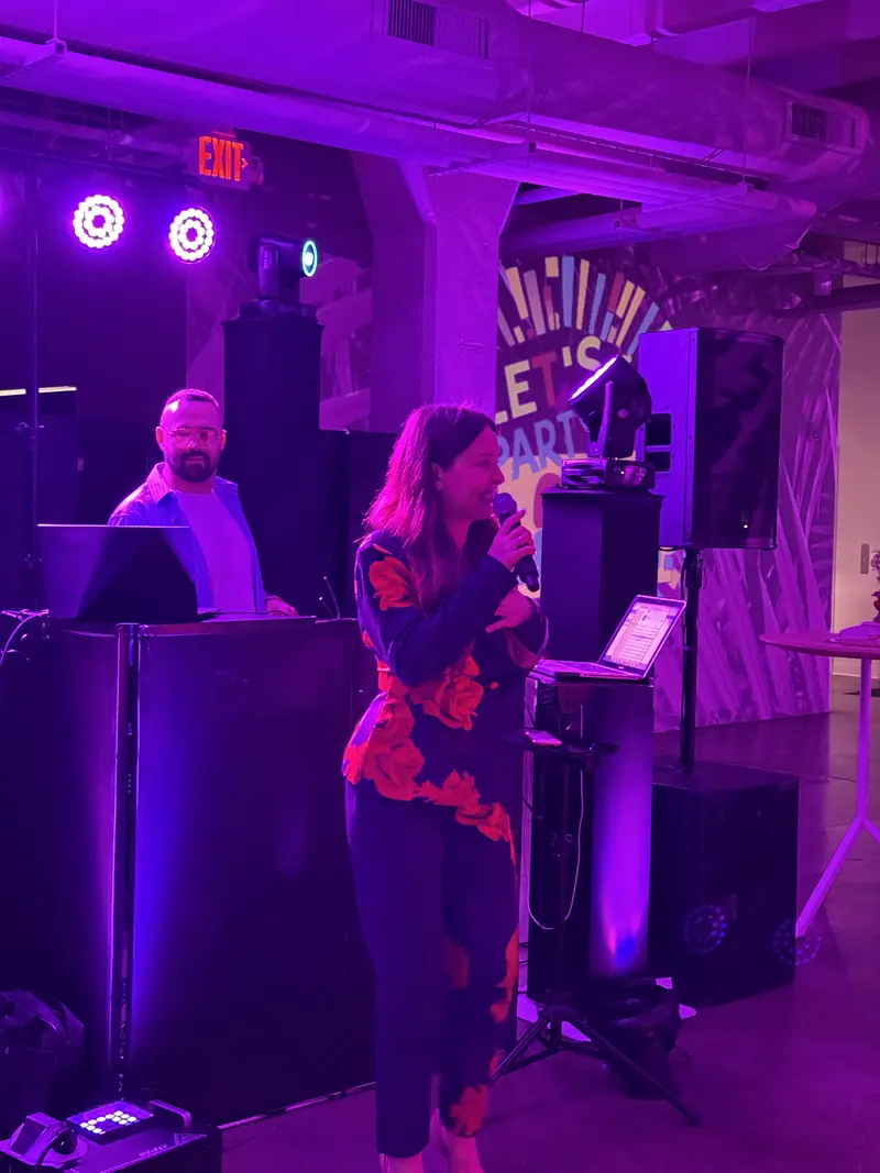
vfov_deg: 39.7
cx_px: 440
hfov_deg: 30.3
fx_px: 1627
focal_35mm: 48
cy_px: 586
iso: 500
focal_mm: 6.76
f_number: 1.78
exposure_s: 1/36
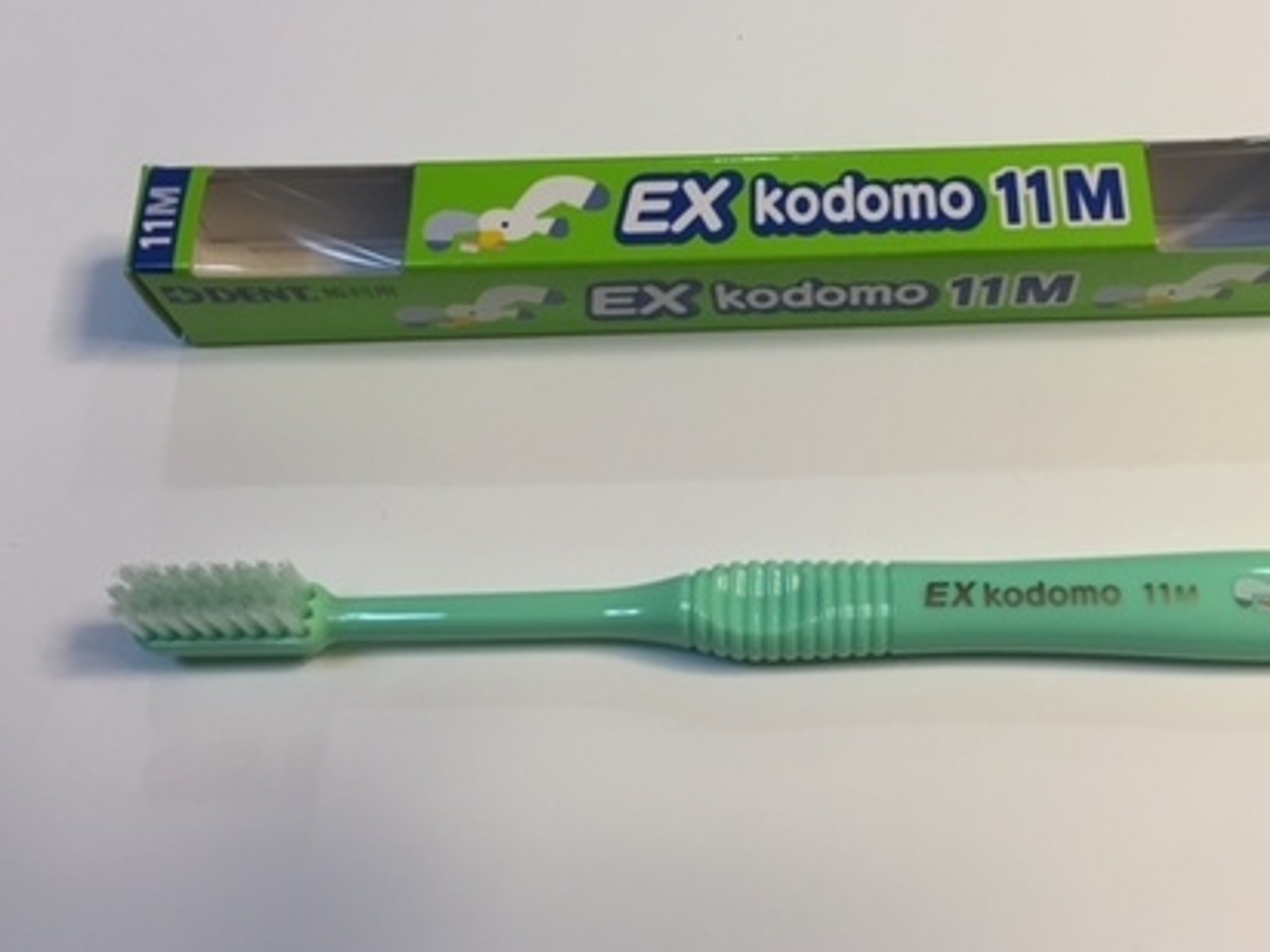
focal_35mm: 38
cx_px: 805
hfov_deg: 48.5
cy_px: 430
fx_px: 1394
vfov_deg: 37.7
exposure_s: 1/40
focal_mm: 4.15
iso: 40
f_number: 2.2
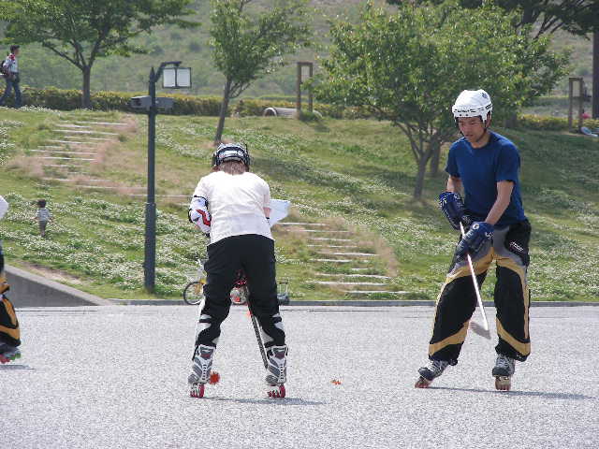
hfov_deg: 8.6
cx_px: 300
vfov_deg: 6.5
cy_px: 224
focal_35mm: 230
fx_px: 3980
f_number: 4
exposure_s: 1/300
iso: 50
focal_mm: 38.3
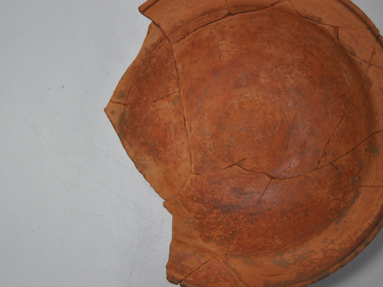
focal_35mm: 58
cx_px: 268
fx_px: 642
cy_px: 163
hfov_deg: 32.8
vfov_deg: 25.2
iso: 450
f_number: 4
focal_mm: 24
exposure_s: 1/60
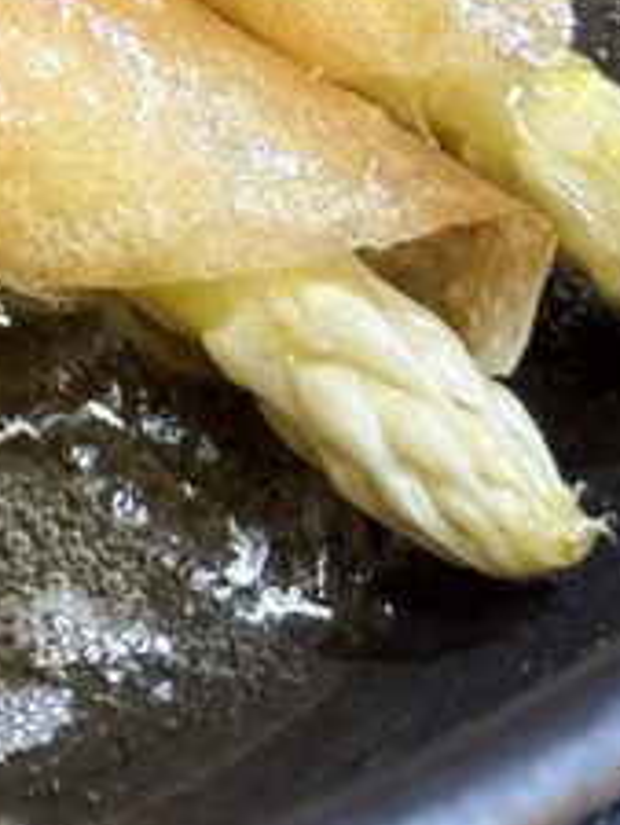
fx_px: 5654
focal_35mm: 237
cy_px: -407
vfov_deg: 8.2
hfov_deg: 6.1
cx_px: -528
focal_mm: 5.96
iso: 125
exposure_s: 1/40
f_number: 1.6
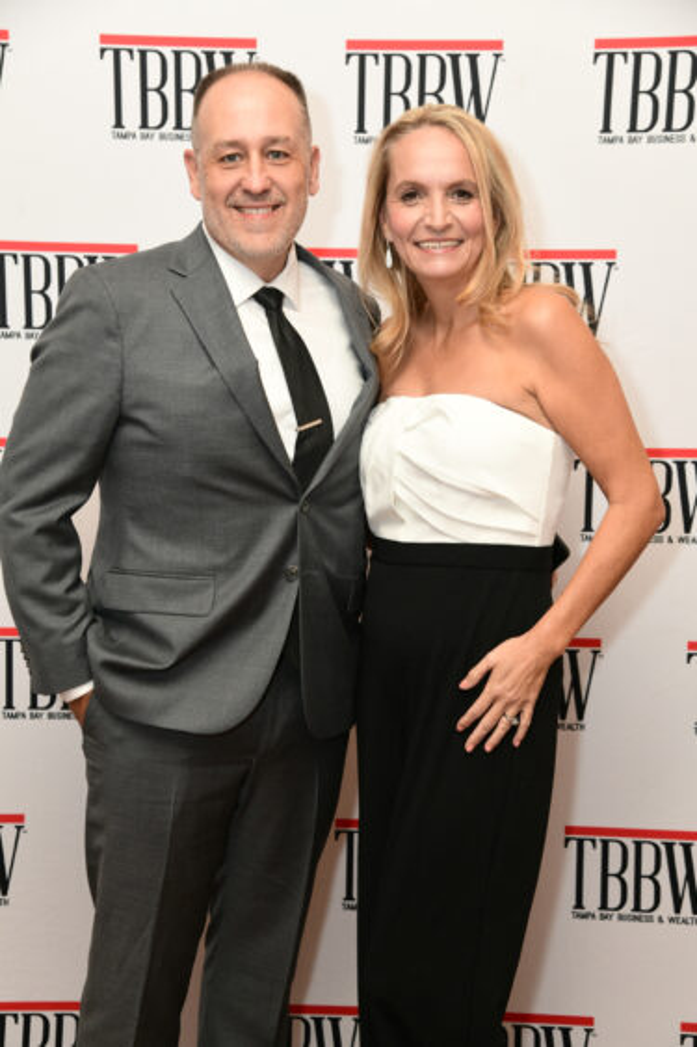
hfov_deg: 23.4
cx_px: 348
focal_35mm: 58
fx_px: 1685
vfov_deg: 34.5
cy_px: 524
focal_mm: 58
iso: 1600
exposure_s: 1/60
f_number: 5
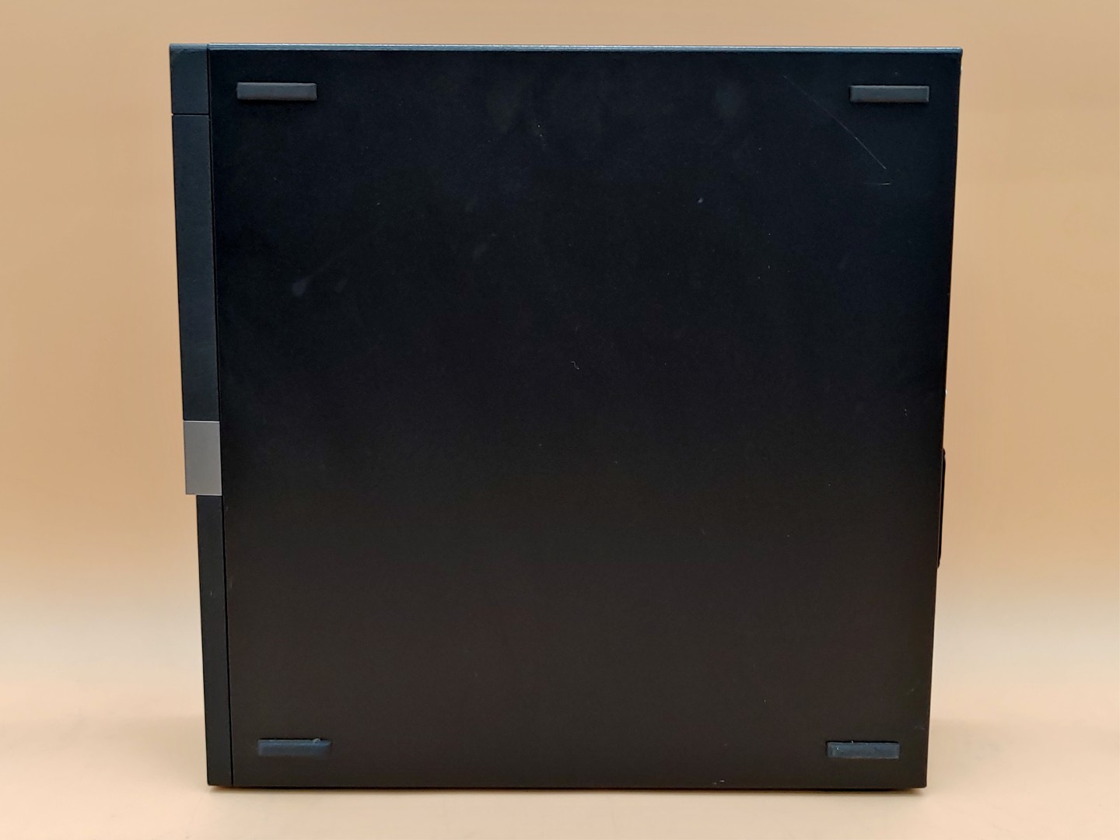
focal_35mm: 44
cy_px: 420
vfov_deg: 32.9
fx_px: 1424
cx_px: 560
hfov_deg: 42.9
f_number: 1.8
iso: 50
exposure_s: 1/65
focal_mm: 4.36
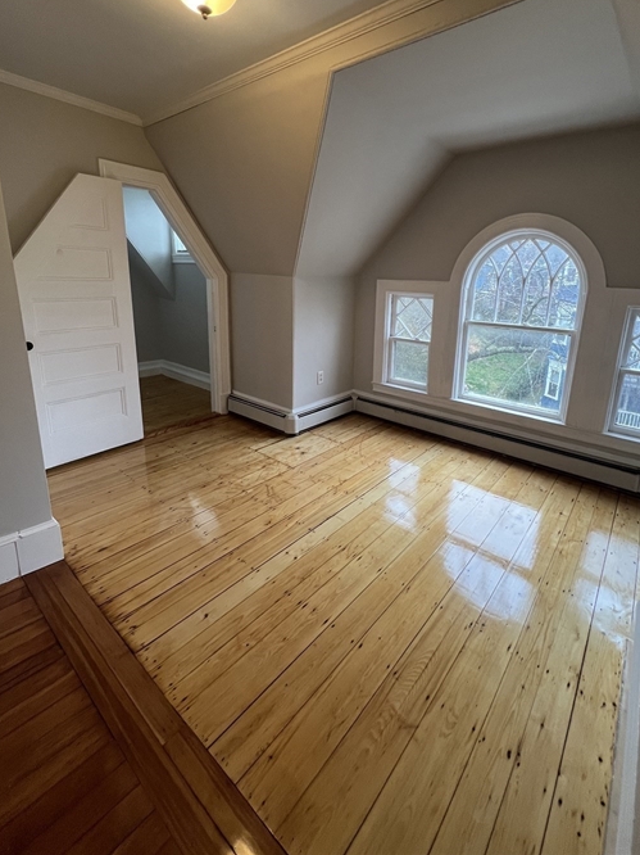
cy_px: 363
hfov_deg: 81.6
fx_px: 370
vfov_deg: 97.5
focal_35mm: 15
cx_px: 342
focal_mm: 1.57
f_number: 1.8
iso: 125
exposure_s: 1/120
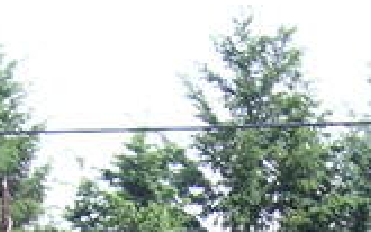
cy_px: 536
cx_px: 281
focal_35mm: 241
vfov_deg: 5.3
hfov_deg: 8.7
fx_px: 2436
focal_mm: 7.8
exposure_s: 1/180
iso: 50
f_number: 3.3
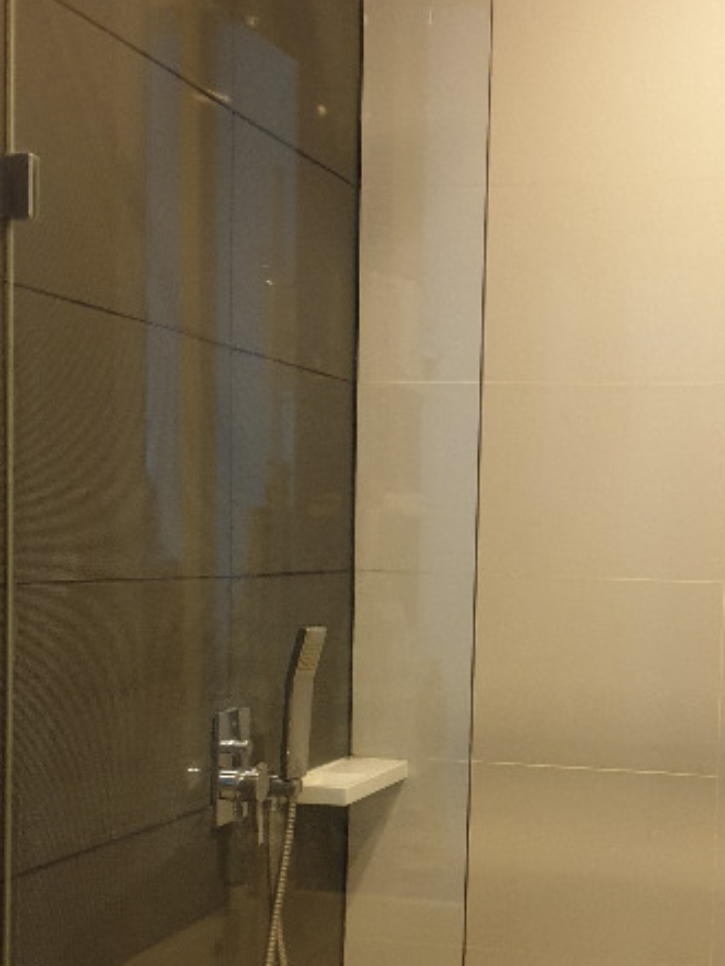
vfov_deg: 32.4
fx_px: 1647
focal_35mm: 59
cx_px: 484
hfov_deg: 24.7
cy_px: 664
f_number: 1.5
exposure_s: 1/20
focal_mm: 4.3
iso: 320
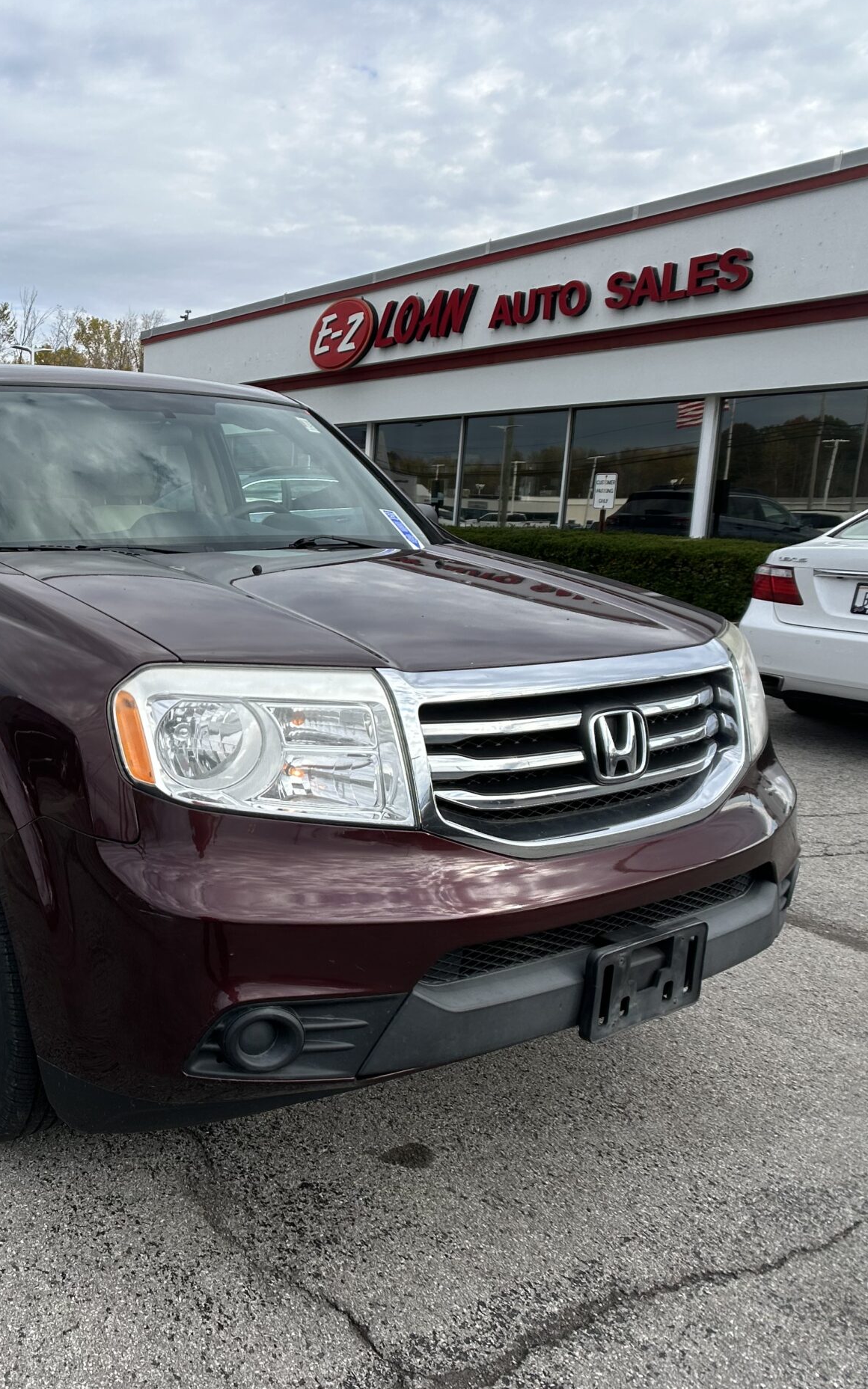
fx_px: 1439
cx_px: 92
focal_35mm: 38
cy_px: 690
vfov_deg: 51.5
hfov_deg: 32.0
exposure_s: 1/1751
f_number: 1.5
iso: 50
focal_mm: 5.7
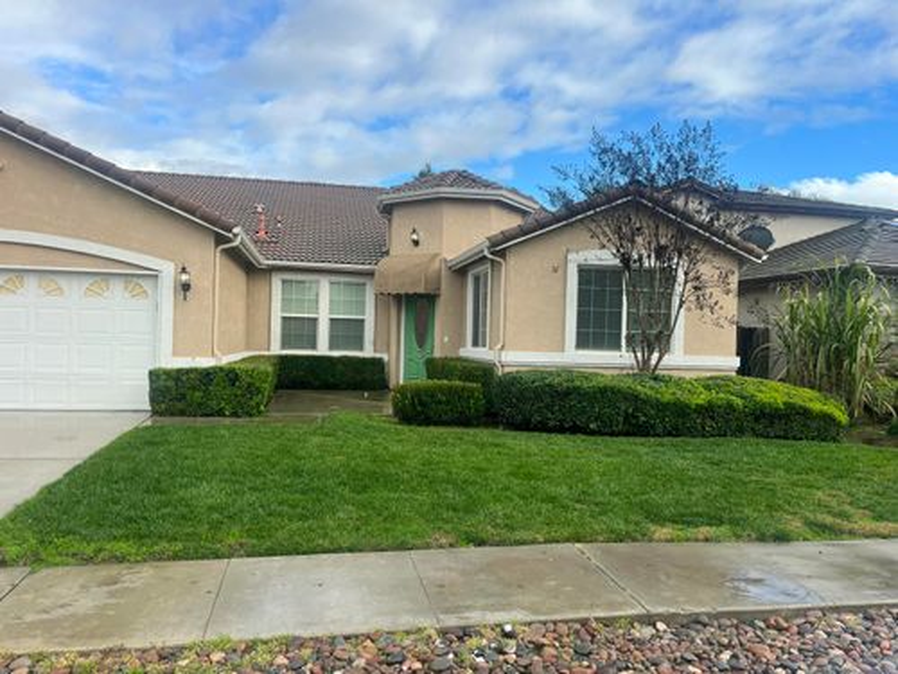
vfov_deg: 53.1
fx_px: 674
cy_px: 337
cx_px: 449
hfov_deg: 67.3
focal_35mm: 26
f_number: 1.6
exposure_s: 1/1536
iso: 50
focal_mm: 5.1
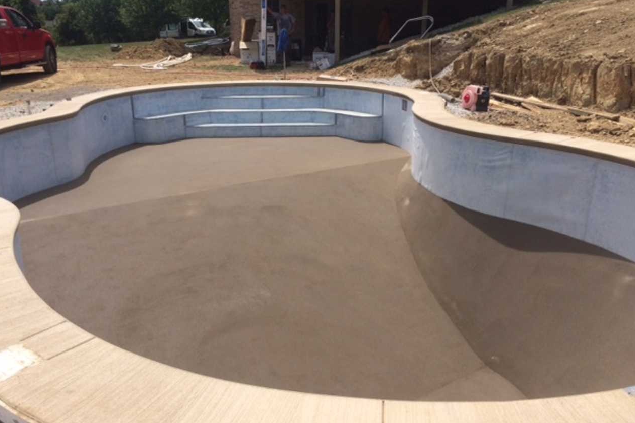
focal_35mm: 33
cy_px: 208
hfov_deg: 57.2
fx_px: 582
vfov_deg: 40.0
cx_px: 311
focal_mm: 4.12
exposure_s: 1/2415
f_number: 2.2
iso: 32
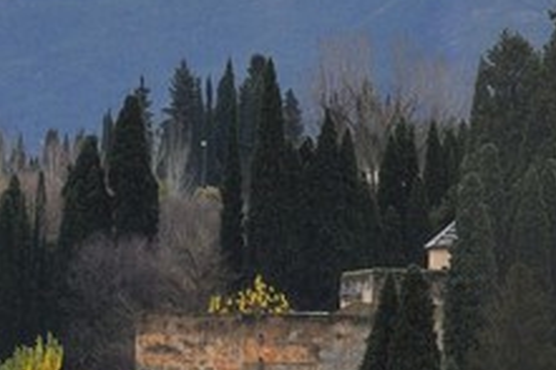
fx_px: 12516
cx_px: 1487
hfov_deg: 2.5
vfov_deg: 1.7
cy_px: 98
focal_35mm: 811
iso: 400
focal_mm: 112
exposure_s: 1/160
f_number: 10
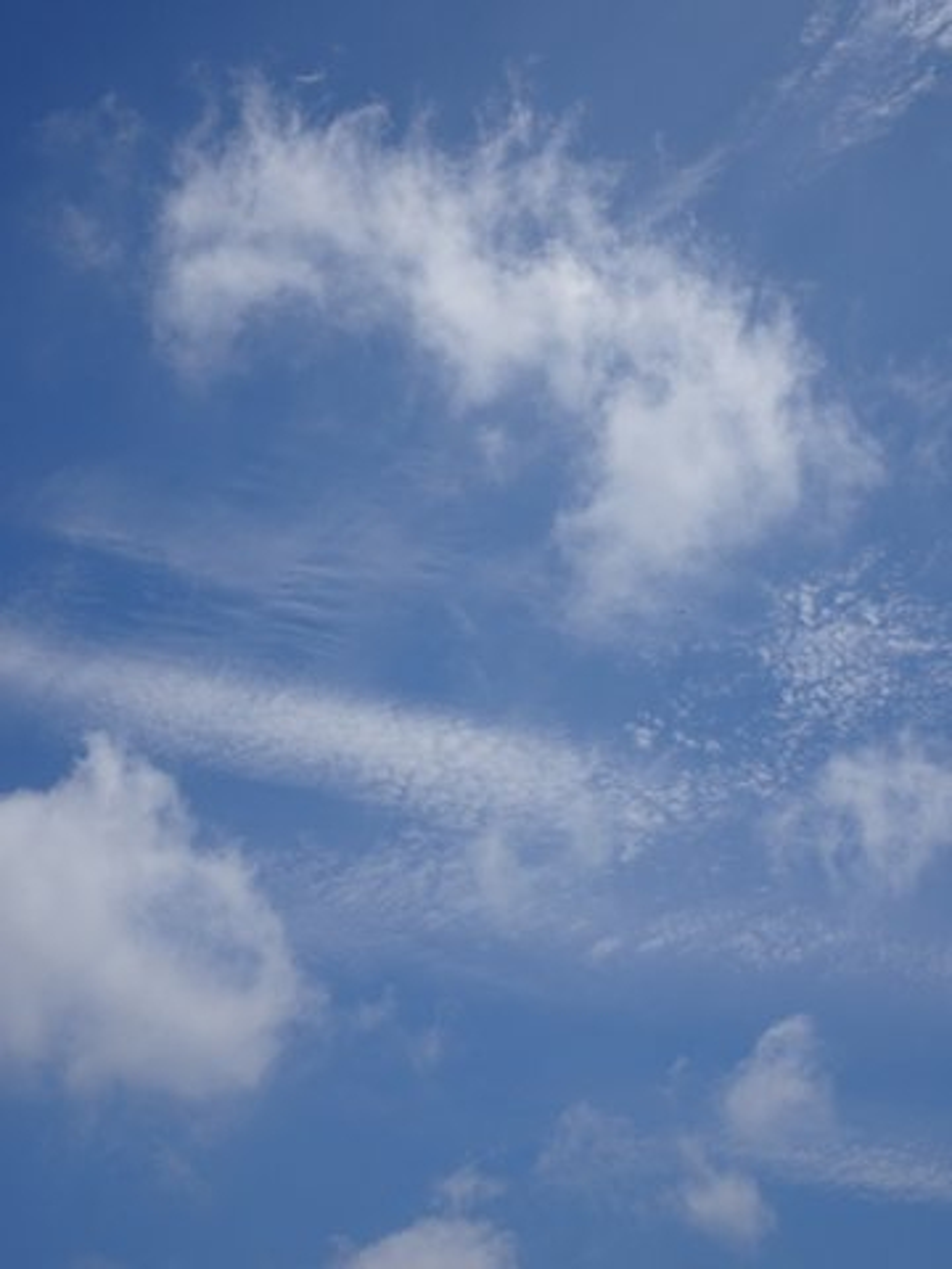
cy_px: 634
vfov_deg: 35.5
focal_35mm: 54
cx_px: 476
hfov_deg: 27.0
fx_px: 1980
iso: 80
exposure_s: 1/1600
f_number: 4.5
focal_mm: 9.18
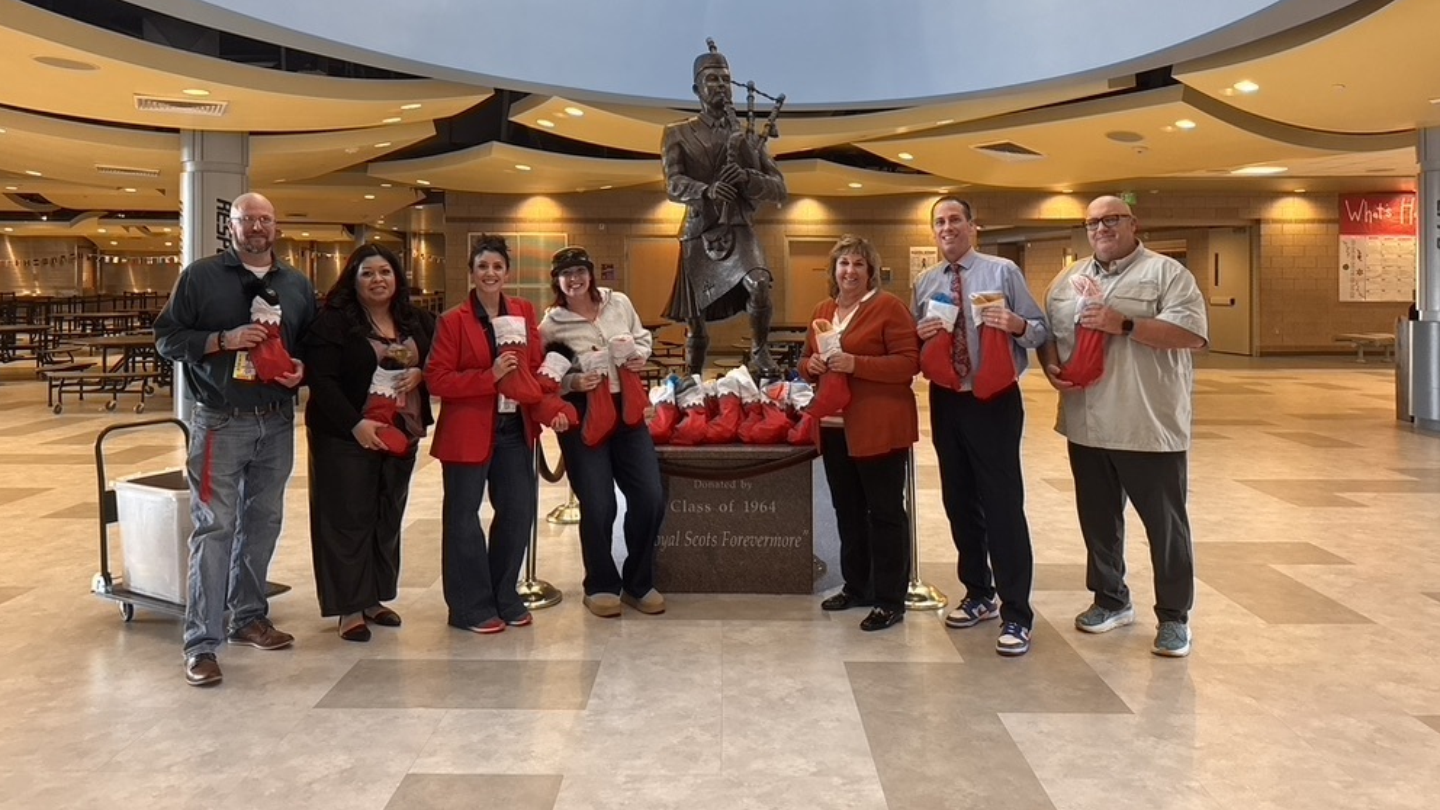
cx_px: 713
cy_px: 267
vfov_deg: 42.3
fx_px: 1031
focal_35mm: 27
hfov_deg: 69.9
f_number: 1.78
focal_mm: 6.76
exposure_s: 1/60
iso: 250
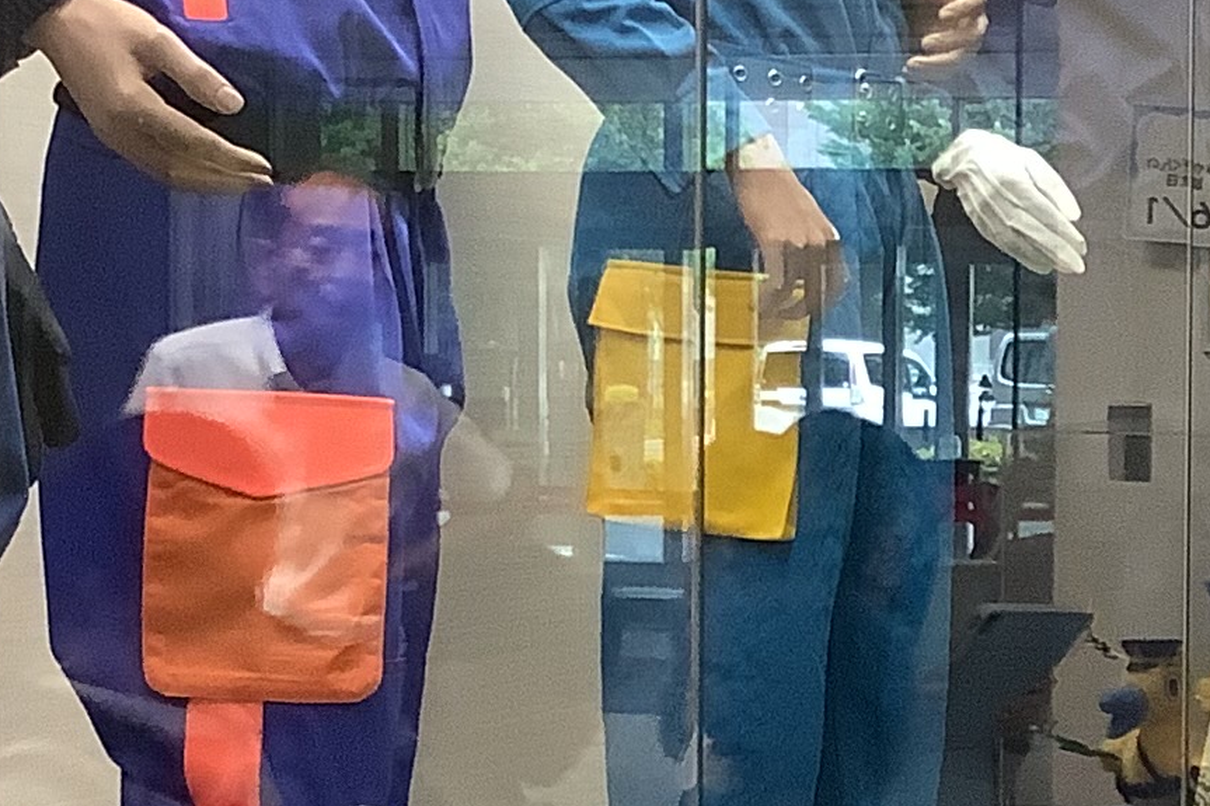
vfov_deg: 11.2
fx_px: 4100
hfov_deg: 16.4
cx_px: 1238
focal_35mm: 122
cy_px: 542
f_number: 2.4
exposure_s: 1/60
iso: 250
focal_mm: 3.3
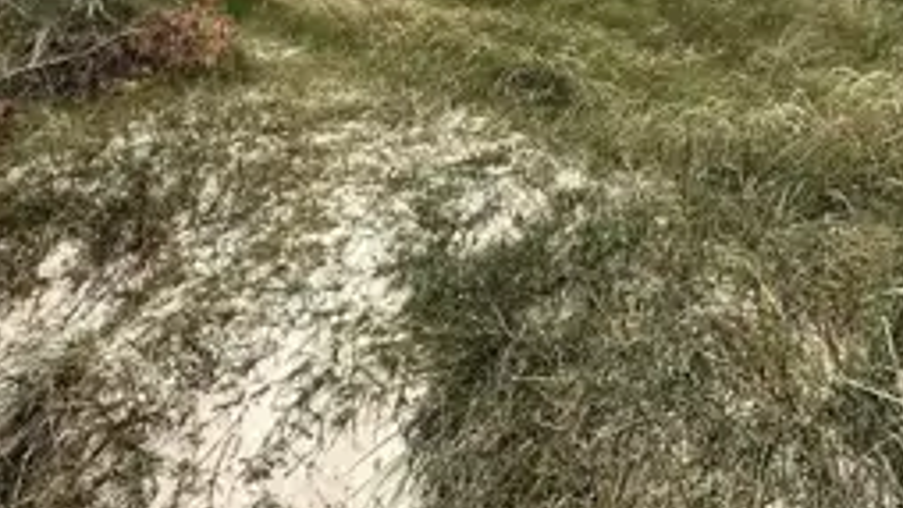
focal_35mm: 36
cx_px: 654
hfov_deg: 53.3
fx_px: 862
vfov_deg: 27.7
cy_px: -142
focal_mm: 2.22
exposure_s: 1/2506
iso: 50
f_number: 2.2
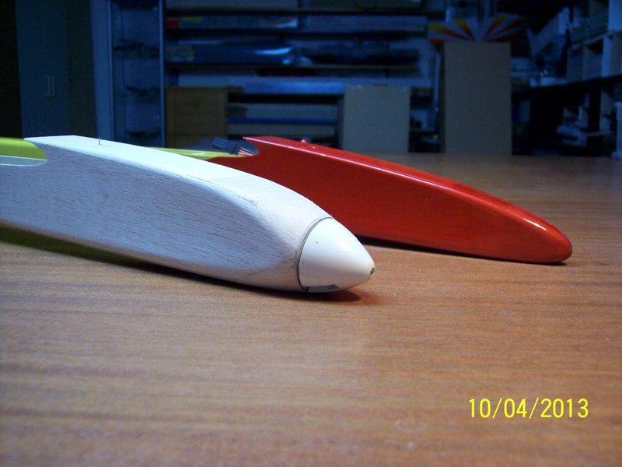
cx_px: 311
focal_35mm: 39
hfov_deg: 47.9
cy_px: 234
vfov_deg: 36.8
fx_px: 701
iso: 200
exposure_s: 1/15
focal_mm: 8
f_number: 3.4
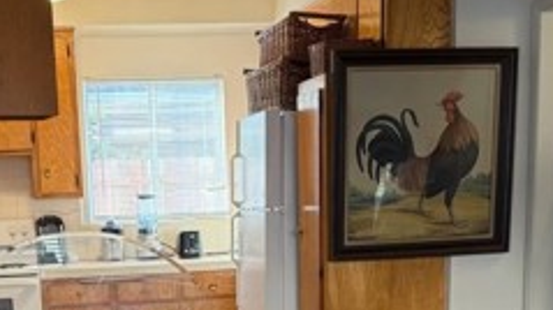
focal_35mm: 70
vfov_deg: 16.3
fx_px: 1026
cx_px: 194
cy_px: 400
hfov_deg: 30.0
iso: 200
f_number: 1.78
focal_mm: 6.76
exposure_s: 1/121
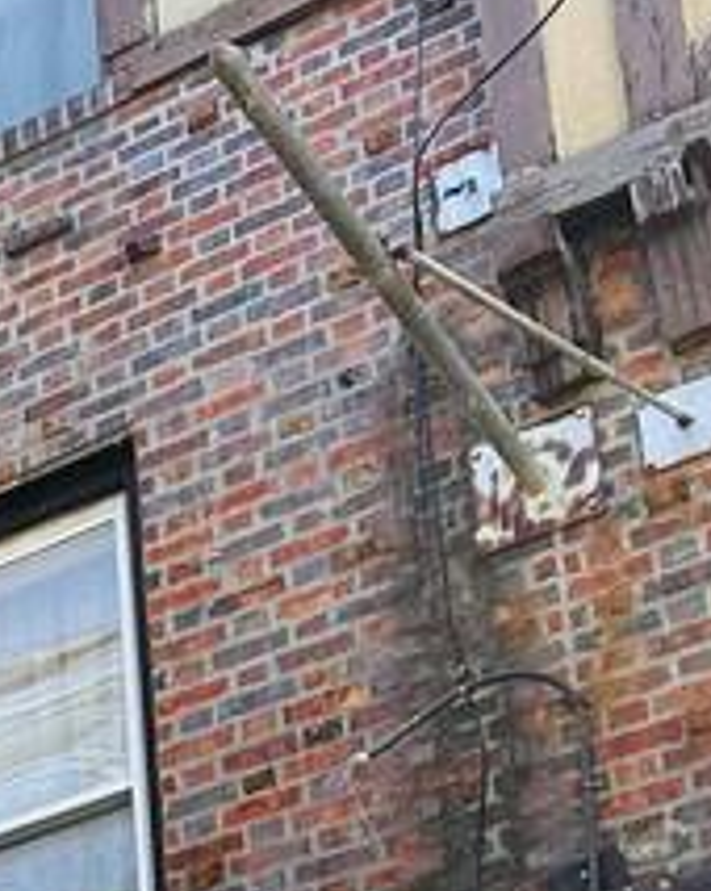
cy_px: 1238
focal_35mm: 110
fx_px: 2898
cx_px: -427
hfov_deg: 13.1
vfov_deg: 16.3
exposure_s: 1/393
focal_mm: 6.86
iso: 80
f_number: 1.78
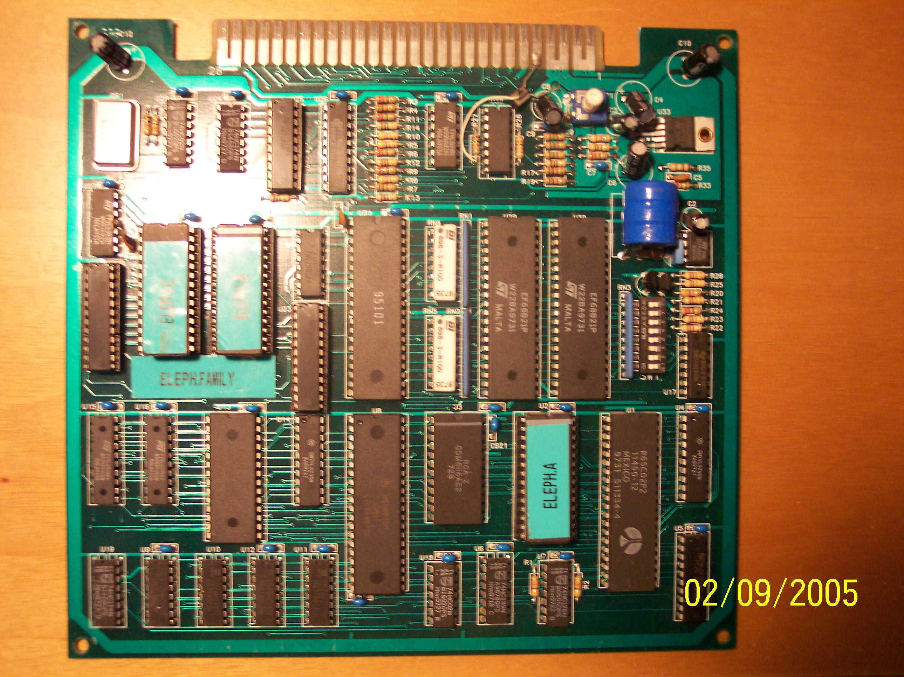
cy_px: 338
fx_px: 992
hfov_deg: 49.0
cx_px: 452
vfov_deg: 37.7
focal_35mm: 38
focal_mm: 8
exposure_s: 1/10
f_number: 2.8
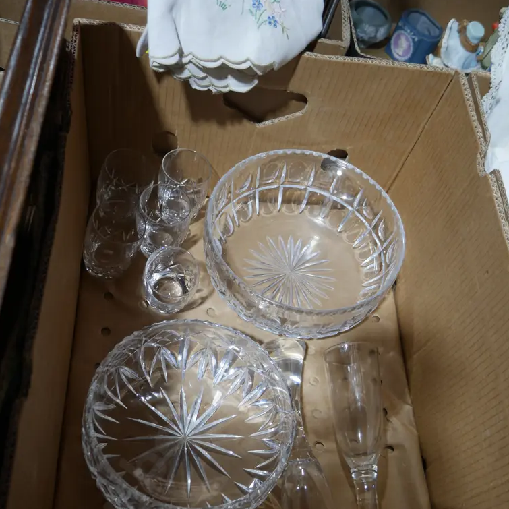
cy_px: 333
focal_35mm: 36
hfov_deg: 46.0
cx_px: 251
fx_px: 599
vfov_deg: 45.5
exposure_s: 1/60
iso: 250
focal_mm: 15
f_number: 3.6
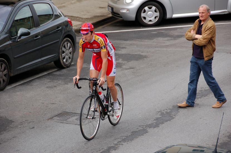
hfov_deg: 12.3
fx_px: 1076
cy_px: 76
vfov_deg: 8.1
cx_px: 116
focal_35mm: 168
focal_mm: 112
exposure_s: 1/500
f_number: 5.6
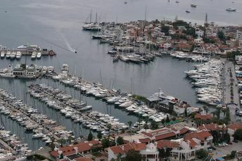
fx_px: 471
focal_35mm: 70
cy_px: 31
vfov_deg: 19.2
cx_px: 51
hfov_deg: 28.3
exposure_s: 1/160
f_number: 2.8
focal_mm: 8.38
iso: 200
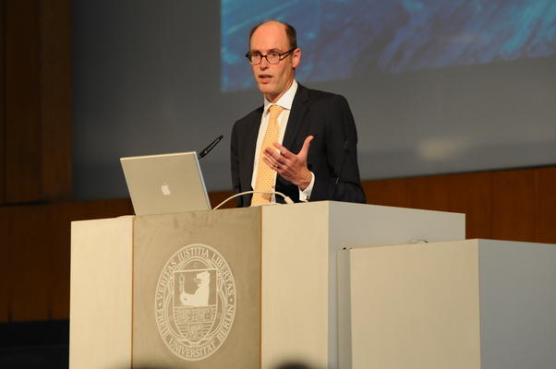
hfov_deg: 8.9
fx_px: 3587
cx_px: 278
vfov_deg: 5.9
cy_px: 184
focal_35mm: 232
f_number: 4.5
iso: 800
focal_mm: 155
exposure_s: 1/125
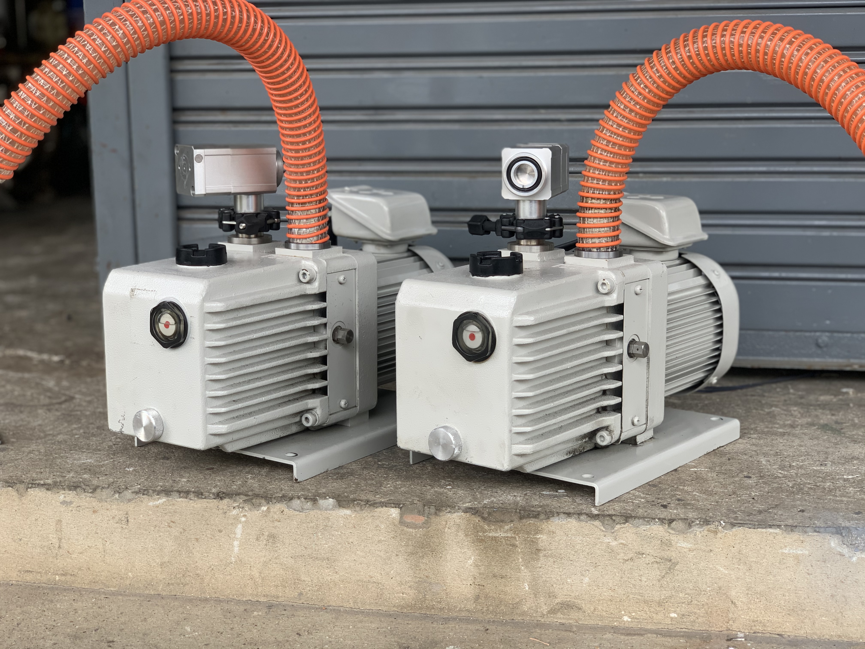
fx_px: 1299
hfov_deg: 36.8
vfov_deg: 28.0
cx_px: 432
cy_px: 324
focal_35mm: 52
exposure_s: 1/122
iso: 16
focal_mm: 6
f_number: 2.4
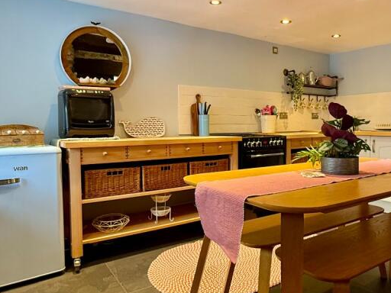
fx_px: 316
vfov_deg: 49.7
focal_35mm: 28
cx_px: 231
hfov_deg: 63.0
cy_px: 140
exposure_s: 1/50
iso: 250
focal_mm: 2.22
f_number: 2.2
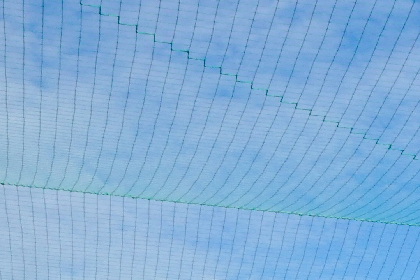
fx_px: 1948
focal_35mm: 167
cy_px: 625
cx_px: 758
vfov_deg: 7.7
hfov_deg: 11.4
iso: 640
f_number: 20
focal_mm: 30
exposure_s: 1/500
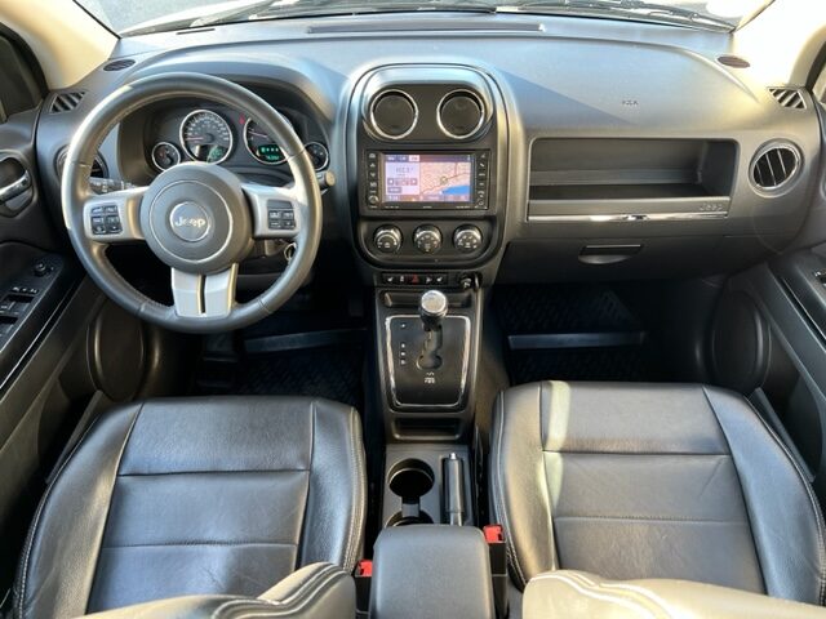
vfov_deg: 53.1
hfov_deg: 67.3
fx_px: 620
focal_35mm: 26
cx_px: 413
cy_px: 310
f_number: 1.5
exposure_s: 1/109
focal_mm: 5.7
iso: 125
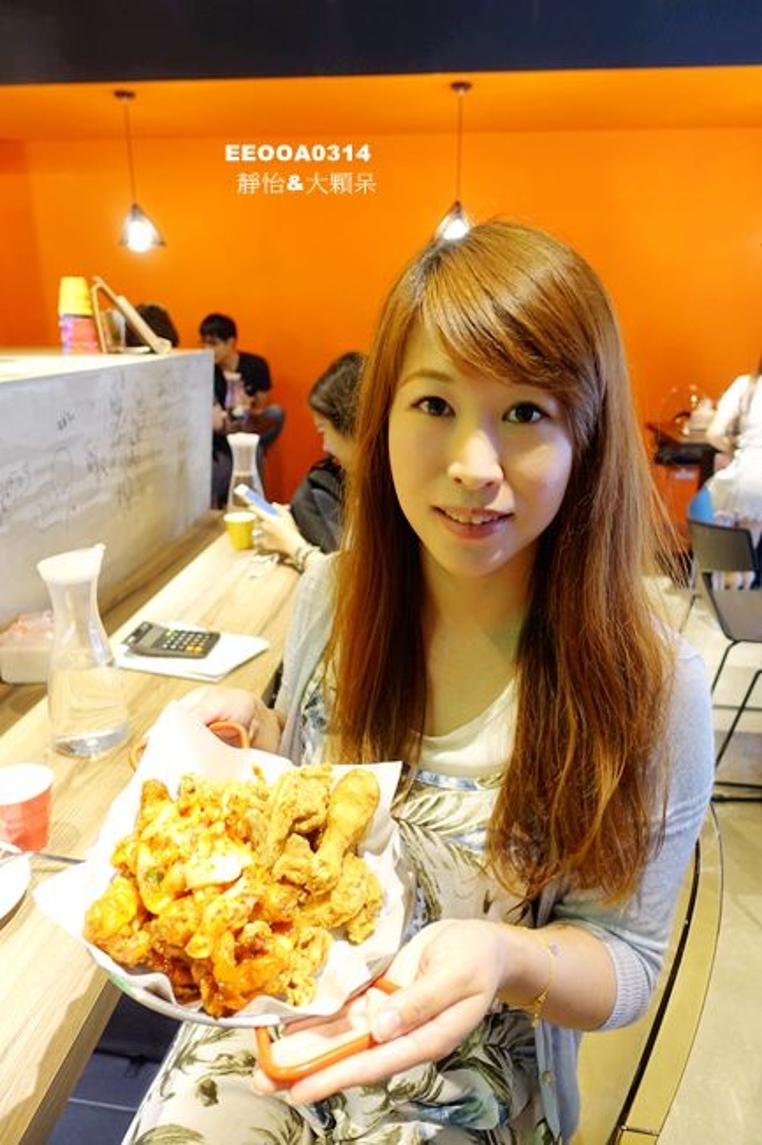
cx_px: 381
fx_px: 762
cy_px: 572
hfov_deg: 53.1
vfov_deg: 73.8
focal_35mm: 24
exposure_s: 1/30
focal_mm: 8.8
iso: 400
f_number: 1.8
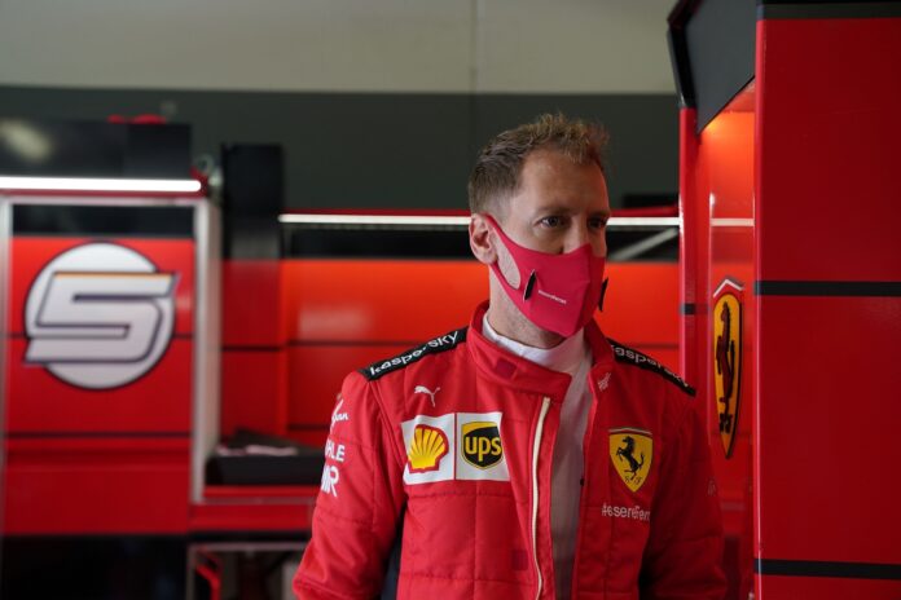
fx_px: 1401
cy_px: 300
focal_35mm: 56
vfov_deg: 24.2
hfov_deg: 35.6
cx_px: 450
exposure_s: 1/200
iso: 800
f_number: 3.5
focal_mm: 56
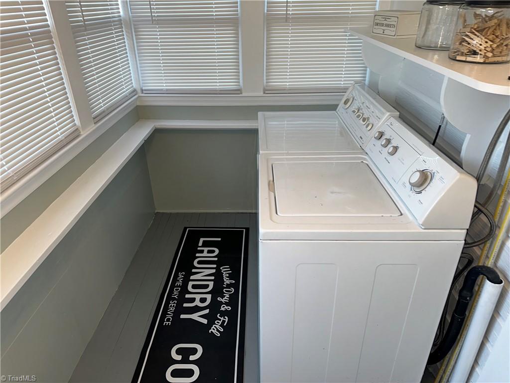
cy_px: 192
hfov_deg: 71.6
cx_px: 255
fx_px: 354
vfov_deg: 56.8
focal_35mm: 24
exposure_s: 1/27
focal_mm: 6.86
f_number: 1.78
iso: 64
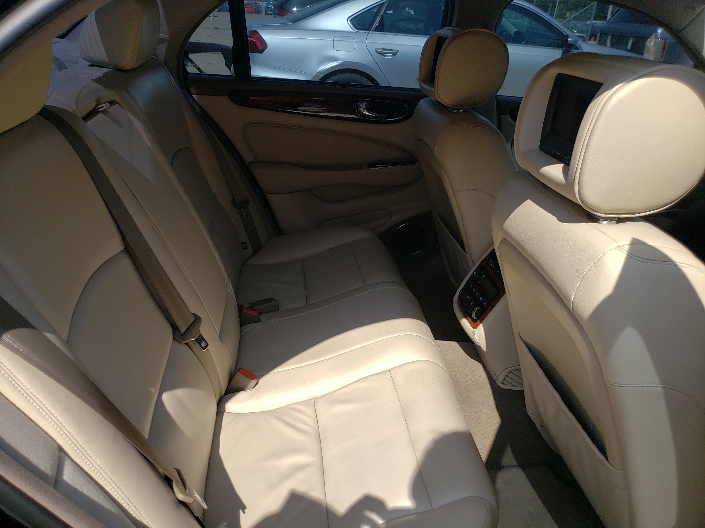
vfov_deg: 53.1
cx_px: 352
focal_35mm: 26
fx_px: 530
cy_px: 264
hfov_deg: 67.3
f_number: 1.5
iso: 50
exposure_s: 1/2500
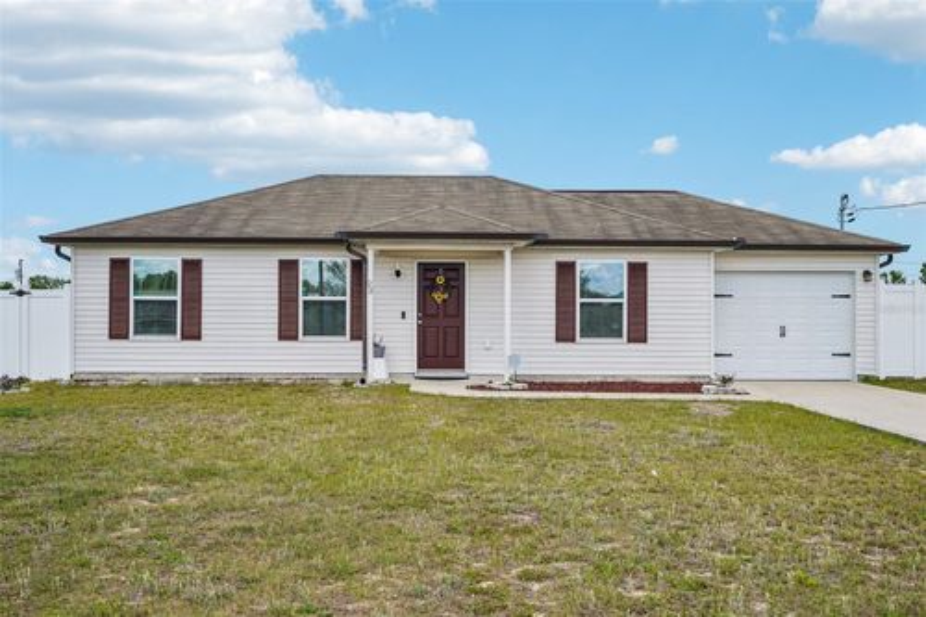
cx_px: 463
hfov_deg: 54.5
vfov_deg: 37.8
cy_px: 308
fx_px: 900
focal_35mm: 35
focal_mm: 35
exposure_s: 1/90
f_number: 8
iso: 50
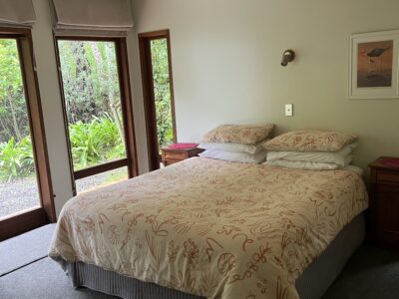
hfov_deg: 67.3
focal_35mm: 26
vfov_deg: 53.1
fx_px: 300
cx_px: 200
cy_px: 150
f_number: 1.6
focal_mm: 5.1
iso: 250
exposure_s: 1/60
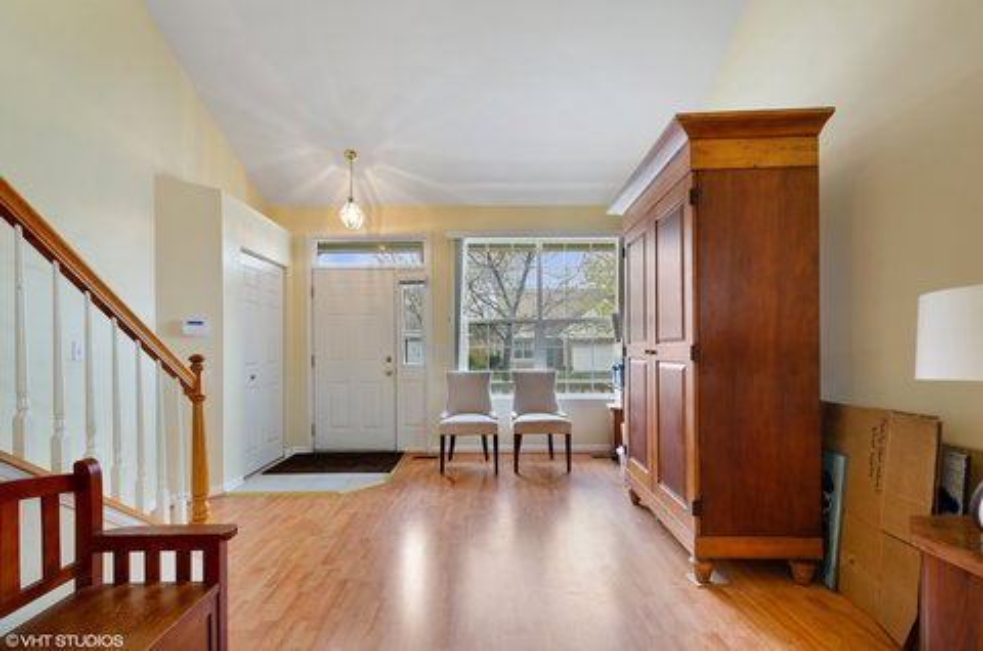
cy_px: 326
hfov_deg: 100.5
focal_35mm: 15
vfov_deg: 77.1
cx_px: 492
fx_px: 409
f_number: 9
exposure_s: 1/4
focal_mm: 10
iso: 200
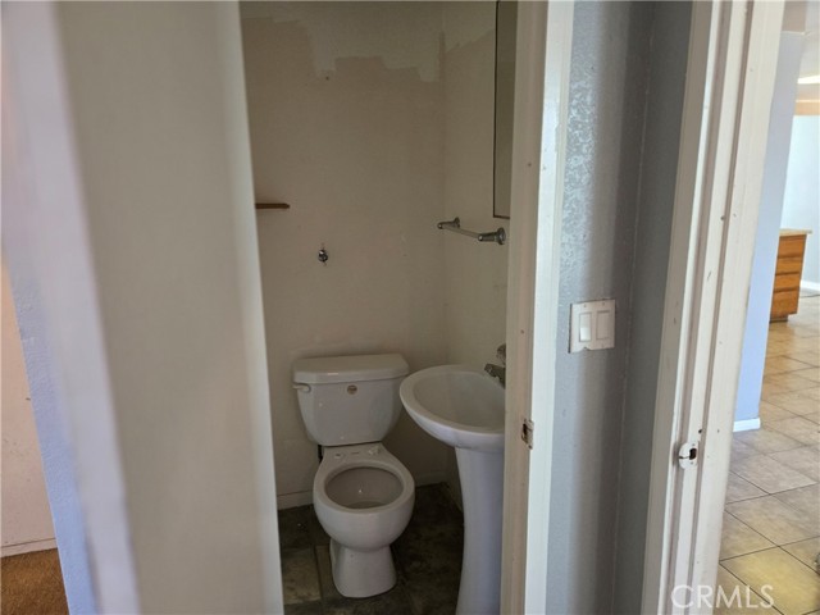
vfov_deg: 58.9
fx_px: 545
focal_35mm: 23
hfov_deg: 73.9
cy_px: 308
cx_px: 410
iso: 640
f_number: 1.8
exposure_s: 1/120
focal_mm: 5.4
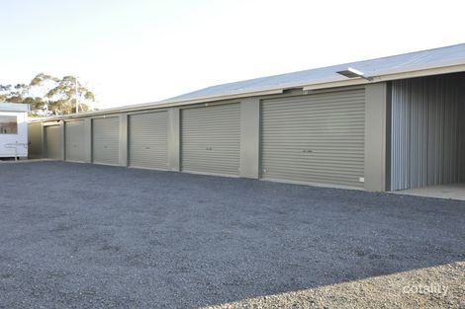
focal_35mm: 30
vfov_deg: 43.6
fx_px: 387
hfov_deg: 61.9
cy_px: 154
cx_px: 232
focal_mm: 20
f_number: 10
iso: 800
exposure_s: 1/160
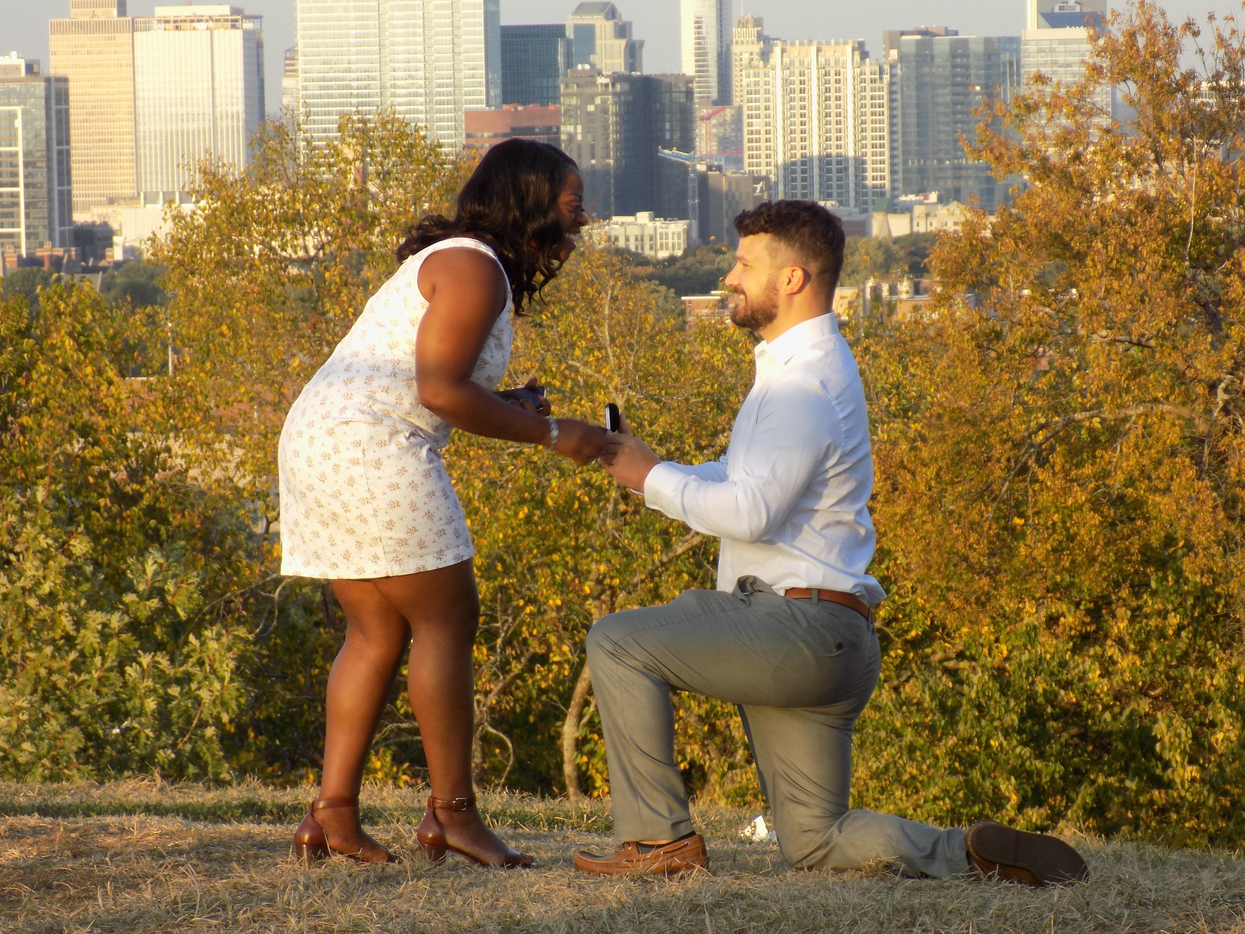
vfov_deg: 8.6
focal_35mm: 172
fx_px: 6186
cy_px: 473
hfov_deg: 11.5
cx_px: 634
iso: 80
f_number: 5.3
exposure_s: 1/100
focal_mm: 29.9
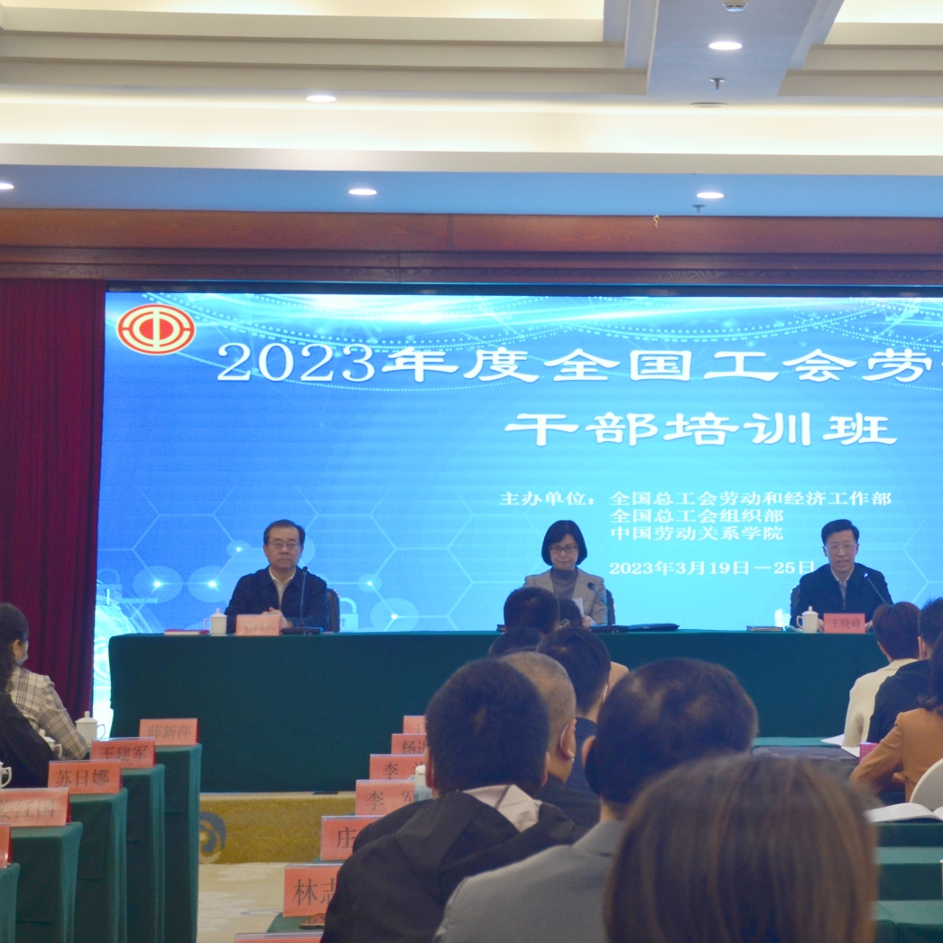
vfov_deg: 15.9
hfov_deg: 15.7
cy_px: 436
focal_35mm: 110
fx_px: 3385
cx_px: 795
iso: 400
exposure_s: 1/80
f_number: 4.5
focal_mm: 45
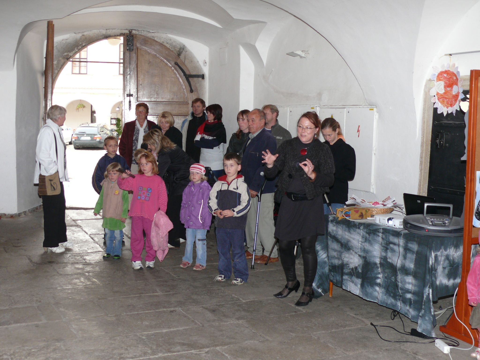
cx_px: 240
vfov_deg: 30.9
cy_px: 180
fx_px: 652
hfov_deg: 40.4
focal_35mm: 47
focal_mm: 8.8
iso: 100
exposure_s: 1/30
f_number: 2.8
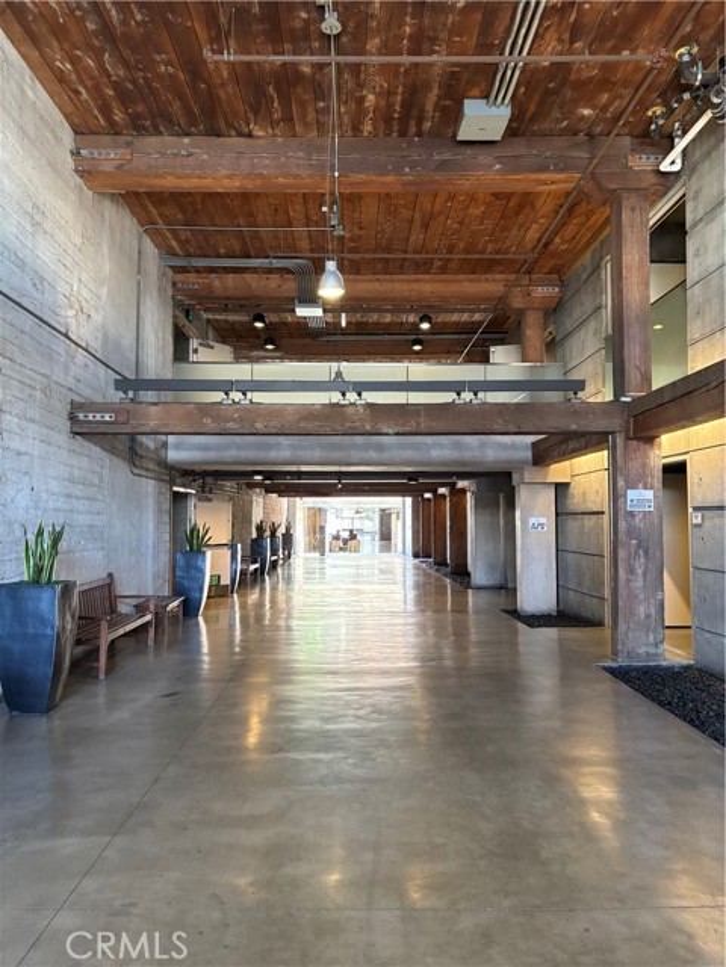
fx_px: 727
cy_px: 484
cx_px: 363
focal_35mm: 26
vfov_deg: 67.3
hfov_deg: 53.1
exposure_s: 1/60
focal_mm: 5.96
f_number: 1.6
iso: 500
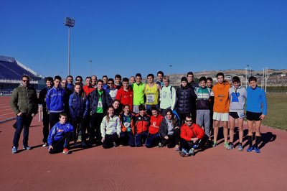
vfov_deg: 36.8
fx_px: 287
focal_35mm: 36
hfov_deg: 53.2
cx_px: 144
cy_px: 96
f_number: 8
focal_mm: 24
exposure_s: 1/3000
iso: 400
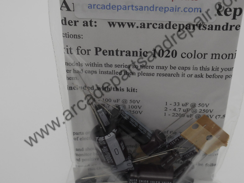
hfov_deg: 27.0
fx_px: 508
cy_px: 78
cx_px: 139
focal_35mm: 72
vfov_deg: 20.4
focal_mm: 7.9
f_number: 4.7
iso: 80
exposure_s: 1/125
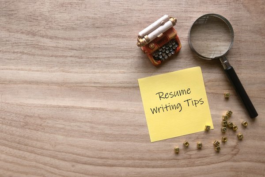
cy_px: 88
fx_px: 258
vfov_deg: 37.9
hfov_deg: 54.4
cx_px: 132
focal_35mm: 35
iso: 200
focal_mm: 15.9
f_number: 3.5
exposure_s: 1/125
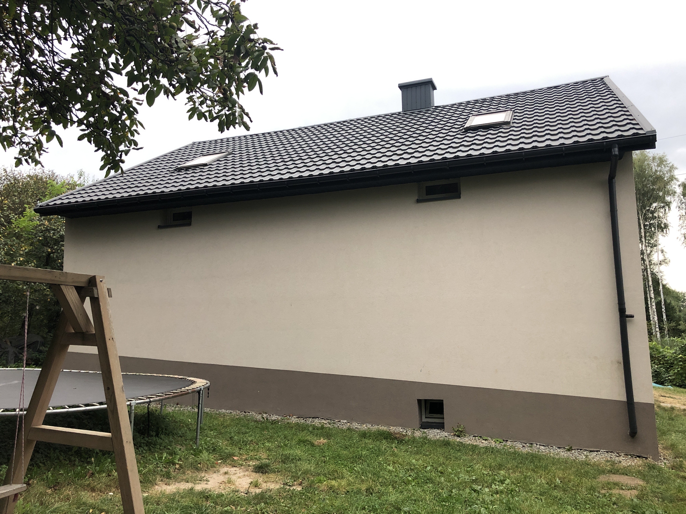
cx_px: 343
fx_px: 555
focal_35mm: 28
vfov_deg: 49.7
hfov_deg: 63.4
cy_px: 257
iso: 25
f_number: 1.8
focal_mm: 3.99
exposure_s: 1/30
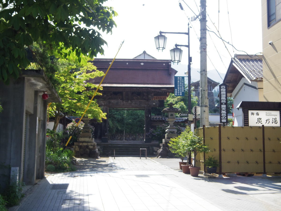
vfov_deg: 30.9
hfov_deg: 40.4
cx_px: 140
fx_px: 382
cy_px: 106
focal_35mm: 47
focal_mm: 8.5
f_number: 3.5
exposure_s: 1/1000
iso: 250
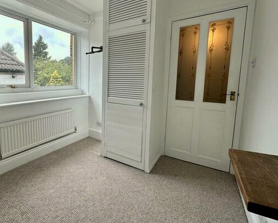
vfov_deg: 70.6
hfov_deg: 80.8
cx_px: 95
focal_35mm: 19
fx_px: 156
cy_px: 97
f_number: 2.2
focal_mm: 2.22
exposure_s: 1/102
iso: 40
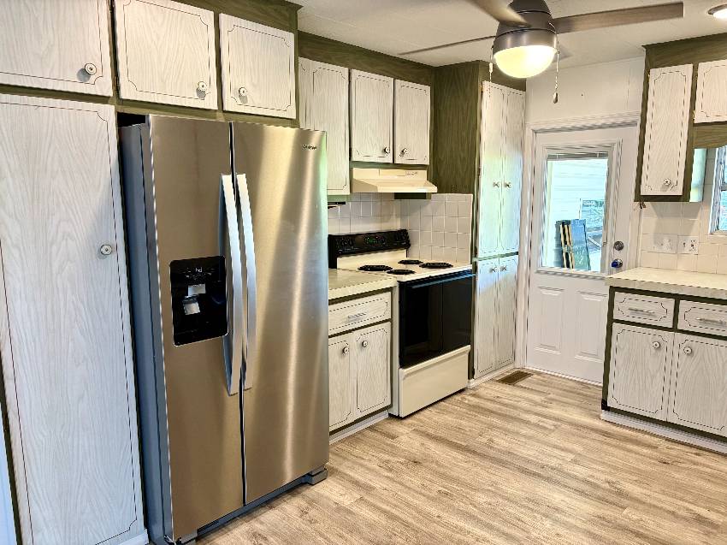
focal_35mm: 26
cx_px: 364
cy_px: 272
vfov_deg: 53.0
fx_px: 546
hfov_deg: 67.3
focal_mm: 5.96
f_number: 1.6
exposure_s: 1/60
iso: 160
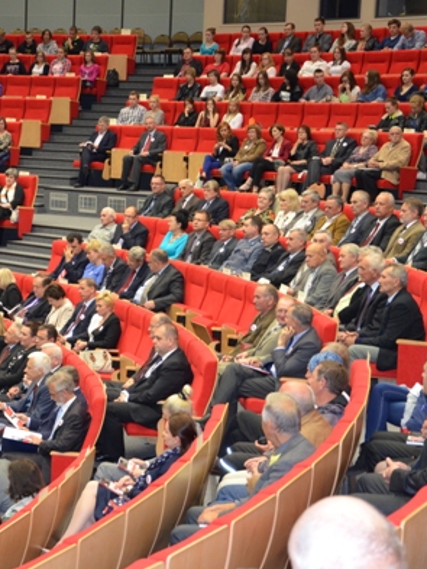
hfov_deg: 16.5
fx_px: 1463
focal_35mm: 89
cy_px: 266
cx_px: 87
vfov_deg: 22.0
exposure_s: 1/60
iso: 2000
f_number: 4.5
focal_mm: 38
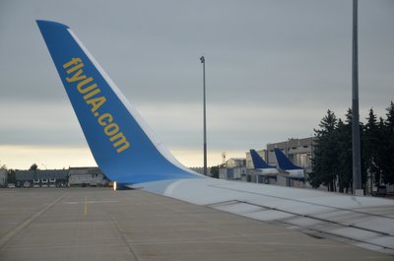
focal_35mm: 93
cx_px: 197
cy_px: 130
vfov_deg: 14.6
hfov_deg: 22.0
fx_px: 1016
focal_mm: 62
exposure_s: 1/160
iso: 500
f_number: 6.3
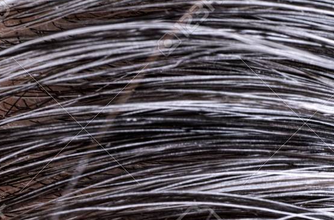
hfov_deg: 11.7
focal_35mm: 175
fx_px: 1619
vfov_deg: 7.8
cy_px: 211
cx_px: 83
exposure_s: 1/200
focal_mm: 50
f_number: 16
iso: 100
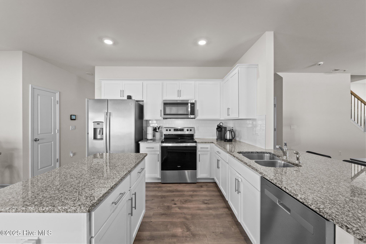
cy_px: 122
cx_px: 183
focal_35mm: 14
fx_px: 142
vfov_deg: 81.2
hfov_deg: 104.3
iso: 500
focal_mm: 14
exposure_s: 1/3
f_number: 8
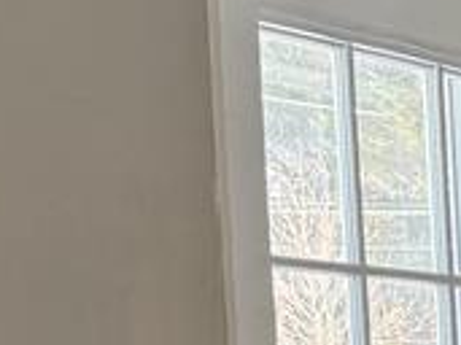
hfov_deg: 12.5
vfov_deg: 9.7
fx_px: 1916
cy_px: 647
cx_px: 825
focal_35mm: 144
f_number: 1.78
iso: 160
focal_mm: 6.76
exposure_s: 1/149
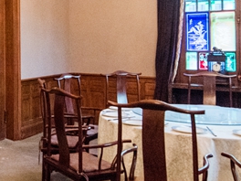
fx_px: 383
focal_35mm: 55
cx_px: -3
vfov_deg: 26.0
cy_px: 32
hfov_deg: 32.1
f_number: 3.5
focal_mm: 14
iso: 2500
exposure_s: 1/100
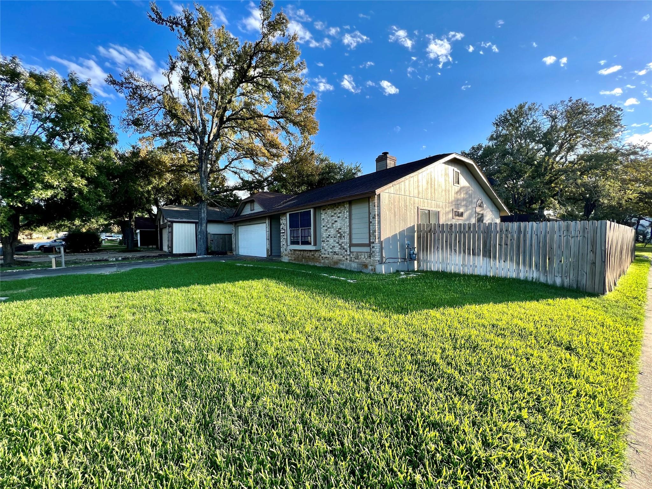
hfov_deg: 106.2
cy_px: 244
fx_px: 245
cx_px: 326
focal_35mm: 13
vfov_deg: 89.9
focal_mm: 1.57
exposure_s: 1/430
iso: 32
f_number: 1.8
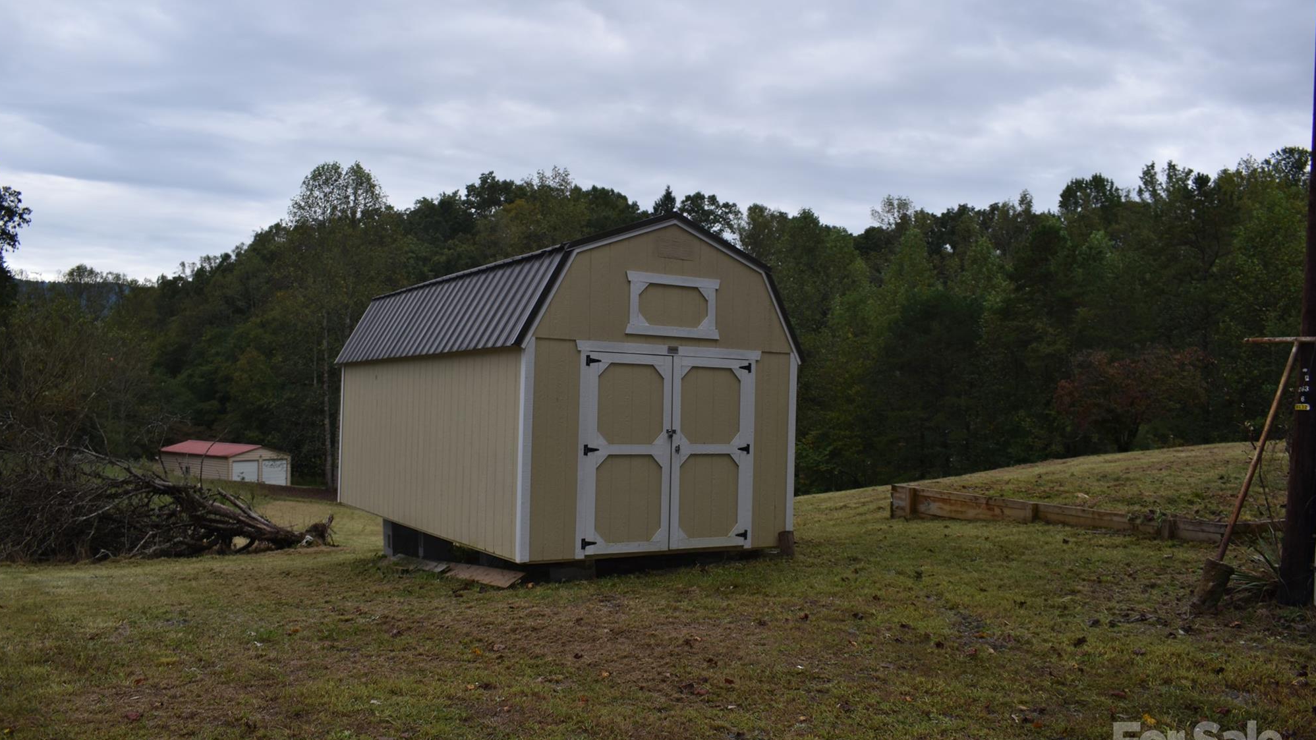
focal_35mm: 29
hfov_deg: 66.1
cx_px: 656
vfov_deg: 40.2
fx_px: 1012
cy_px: 396
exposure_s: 1/125
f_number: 5.6
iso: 100
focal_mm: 18
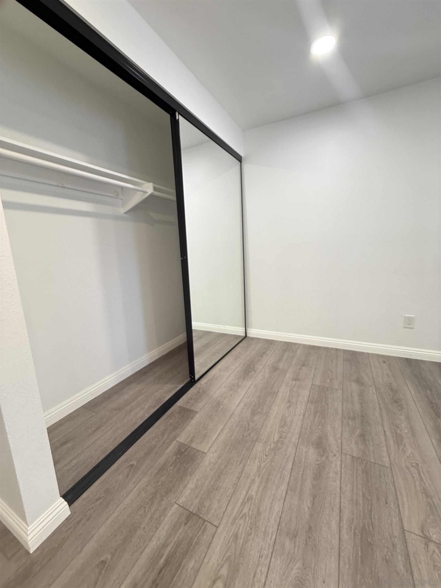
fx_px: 238
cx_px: 220
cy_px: 294
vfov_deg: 102.1
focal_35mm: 14
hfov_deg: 85.7
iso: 250
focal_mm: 2.22
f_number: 2.2
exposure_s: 1/60
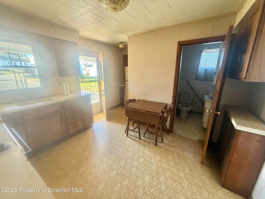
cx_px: 132
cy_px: 100
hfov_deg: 102.1
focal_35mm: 14
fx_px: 107
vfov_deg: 85.7
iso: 320
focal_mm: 2.22
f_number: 2.2
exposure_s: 1/65
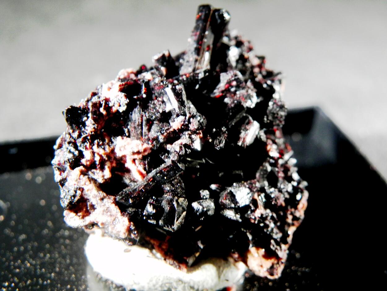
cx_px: 194
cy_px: 146
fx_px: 738
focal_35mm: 66
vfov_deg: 22.3
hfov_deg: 29.4
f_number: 3.5
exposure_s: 1/26.8
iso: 335
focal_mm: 11.8
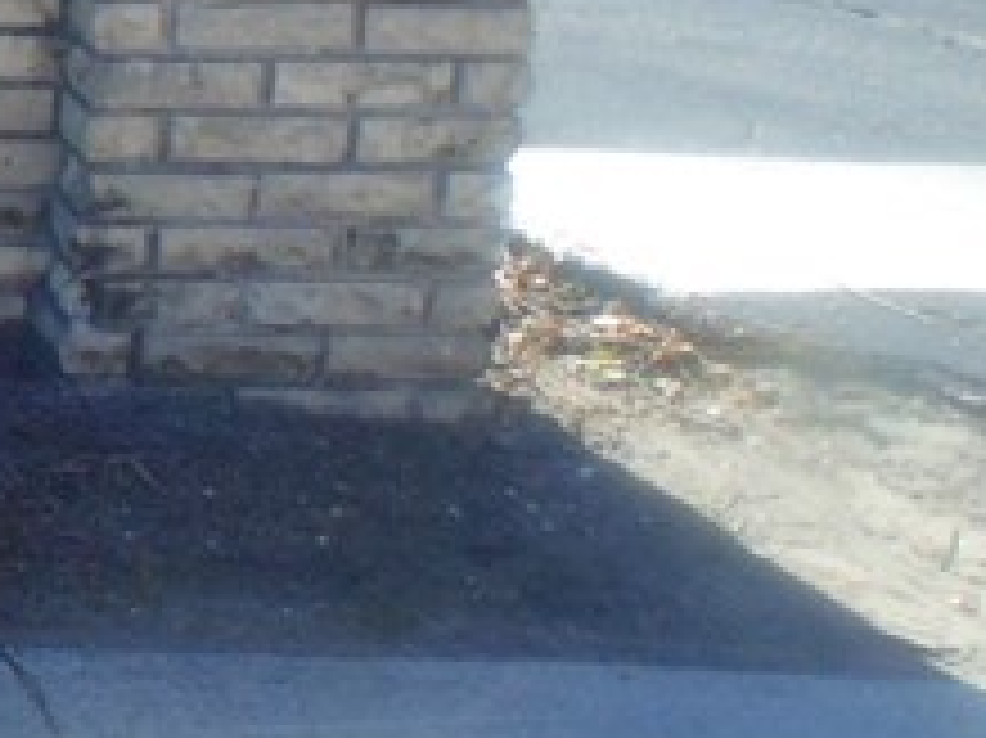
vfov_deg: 14.0
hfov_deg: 14.4
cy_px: -112
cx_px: -1202
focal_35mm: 103
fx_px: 2932
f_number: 3.1
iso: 80
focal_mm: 4
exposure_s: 1/500
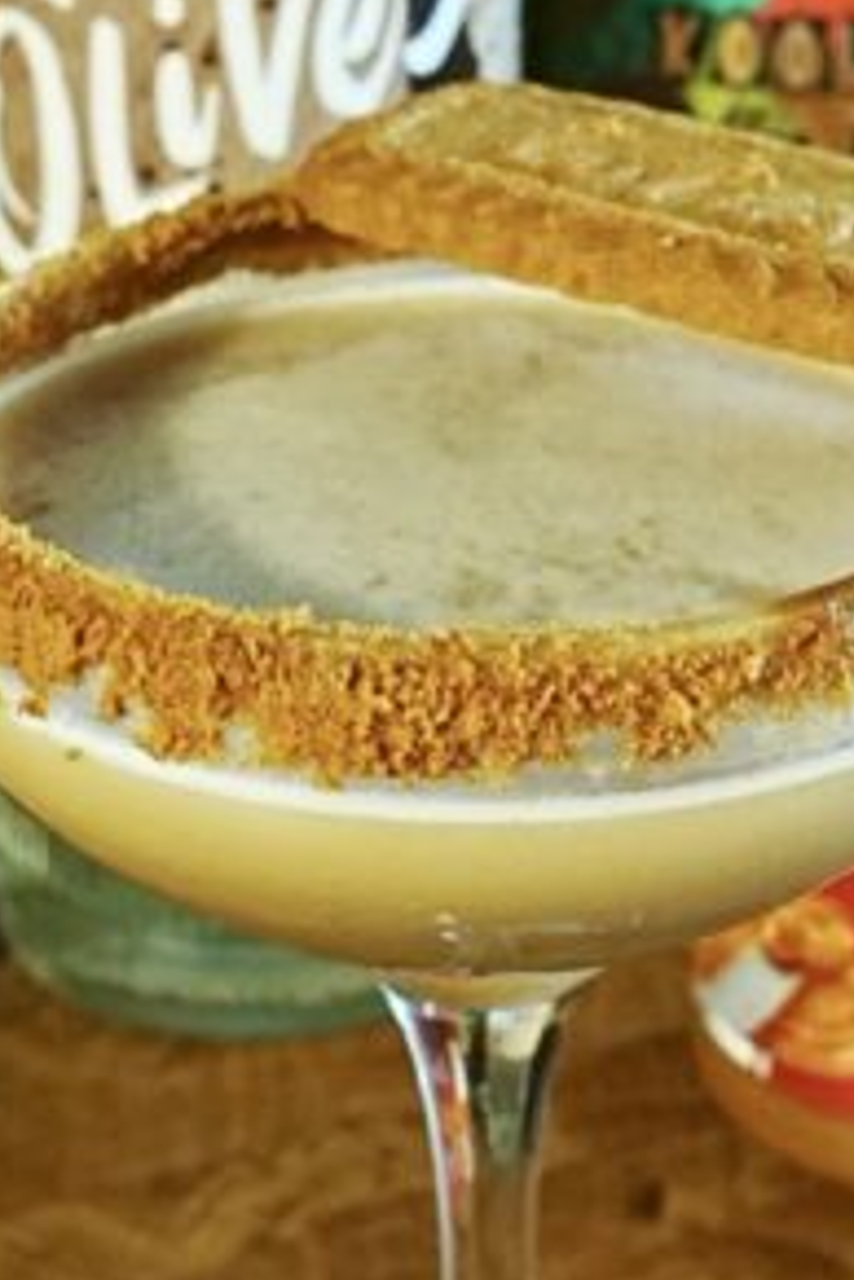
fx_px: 3698
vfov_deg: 19.4
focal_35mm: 104
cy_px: 233
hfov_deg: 13.2
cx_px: 568
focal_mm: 19.7
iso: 1250
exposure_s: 1/160
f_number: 5.6
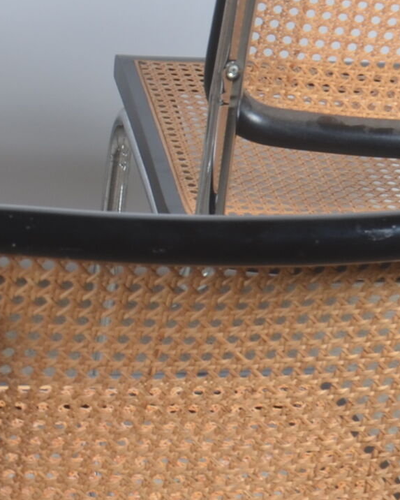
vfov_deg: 11.1
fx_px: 2574
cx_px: -380
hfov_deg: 8.5
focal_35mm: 174
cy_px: 272
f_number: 11
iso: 100
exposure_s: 1/125
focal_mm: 24
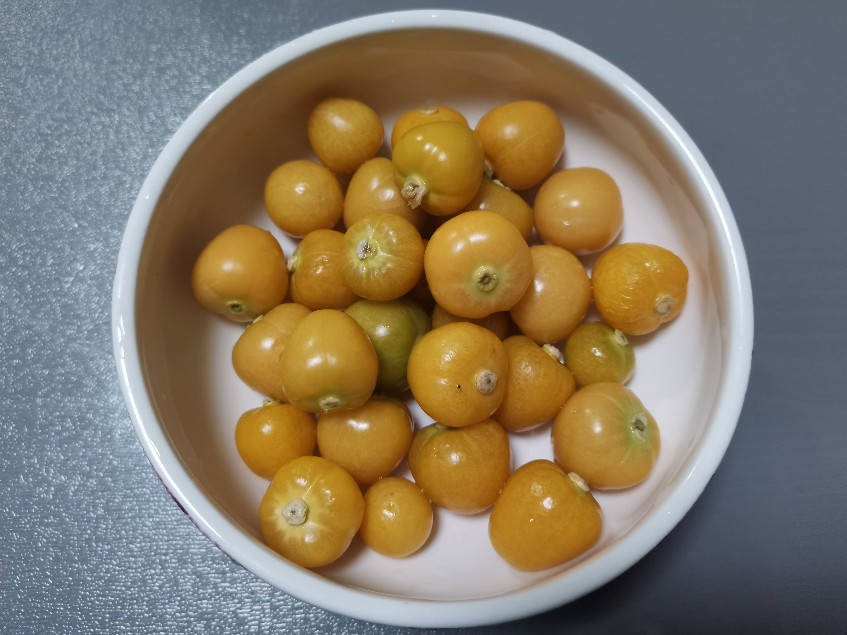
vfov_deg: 53.1
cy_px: 318
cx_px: 424
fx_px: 636
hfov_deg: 67.3
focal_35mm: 26
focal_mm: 4.75
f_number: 1.8
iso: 320
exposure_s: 1/50
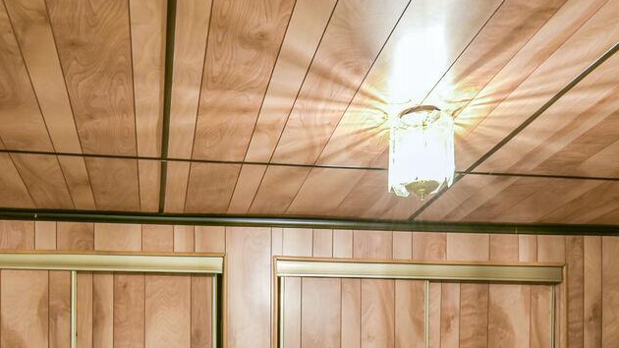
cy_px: 435
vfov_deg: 23.4
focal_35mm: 46
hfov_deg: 44.3
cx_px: 235
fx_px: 755
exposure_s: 1/2
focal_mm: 16
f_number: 8
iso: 200
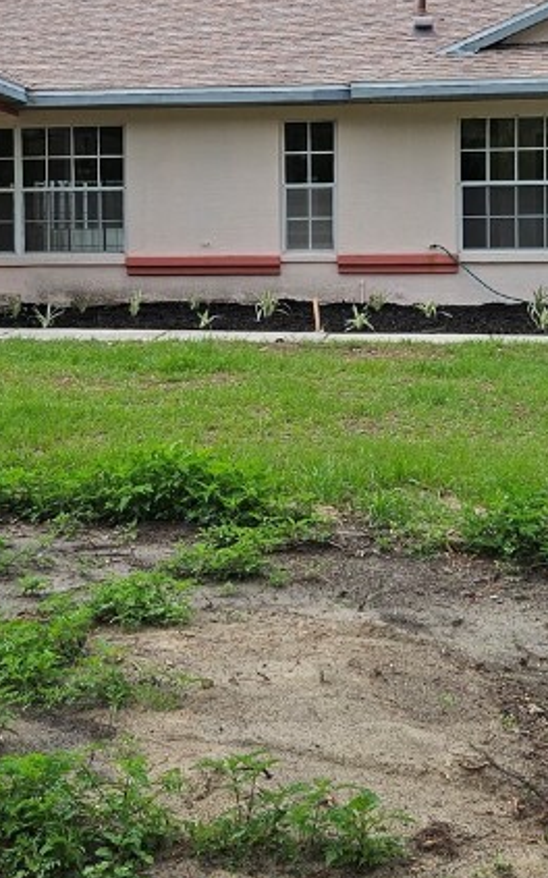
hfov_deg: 22.0
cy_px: 245
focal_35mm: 59
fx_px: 1411
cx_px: 237
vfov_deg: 34.0
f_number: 1.8
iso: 25
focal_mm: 5.4
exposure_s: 1/2635
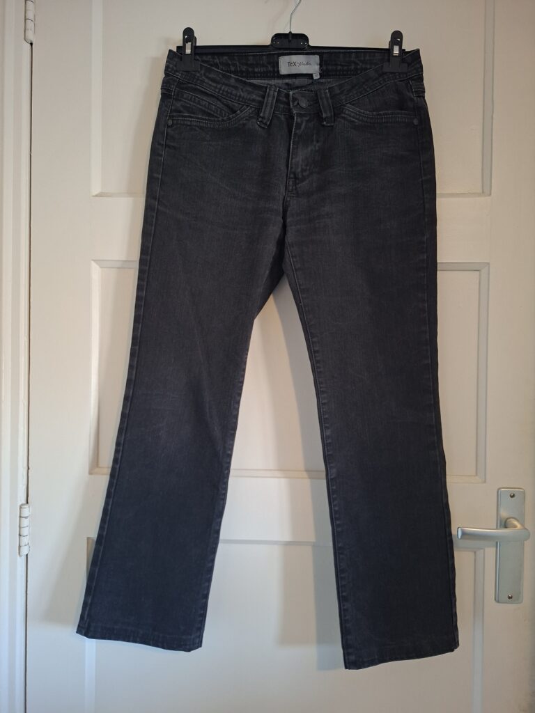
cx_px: 268
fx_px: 474
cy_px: 356
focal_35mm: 23
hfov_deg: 58.9
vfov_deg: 73.9
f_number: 1.8
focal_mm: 5.54
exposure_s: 1/24
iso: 400
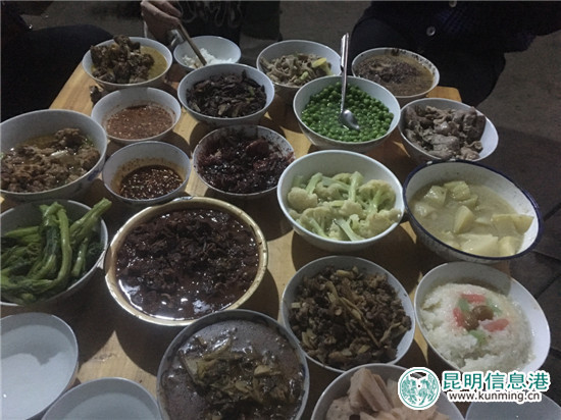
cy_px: 210
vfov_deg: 48.2
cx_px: 280
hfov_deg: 61.7
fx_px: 470
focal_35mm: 29
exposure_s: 1/4
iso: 320
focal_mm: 4.15
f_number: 2.2
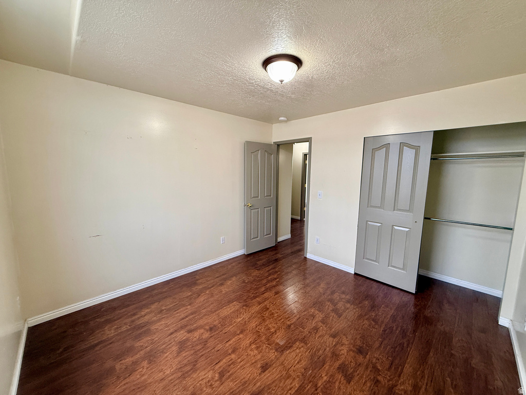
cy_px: 198
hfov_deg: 102.1
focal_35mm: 14
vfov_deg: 85.7
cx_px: 263
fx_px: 213
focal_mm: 2.22
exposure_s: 1/60
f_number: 2.2
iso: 200
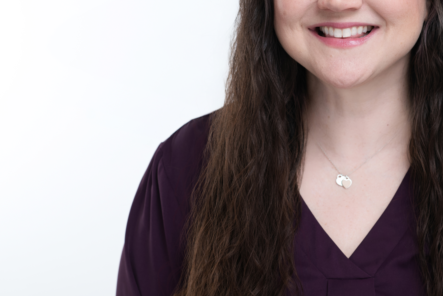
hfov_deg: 12.9
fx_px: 1944
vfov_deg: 8.7
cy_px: 51
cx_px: 356
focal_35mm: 158
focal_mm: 85
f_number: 5
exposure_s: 1/200
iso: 200
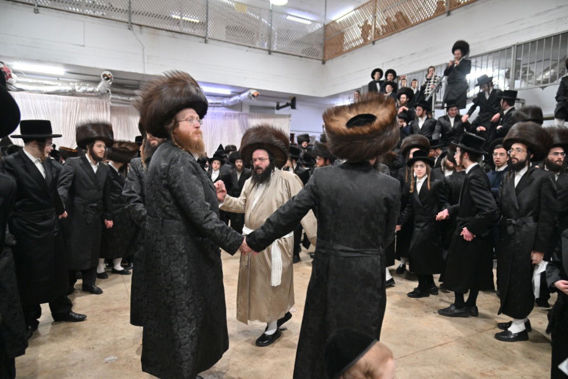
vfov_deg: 53.1
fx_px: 379
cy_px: 190
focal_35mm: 24
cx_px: 284
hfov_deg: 73.7
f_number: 4
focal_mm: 24
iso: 1250
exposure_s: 1/200
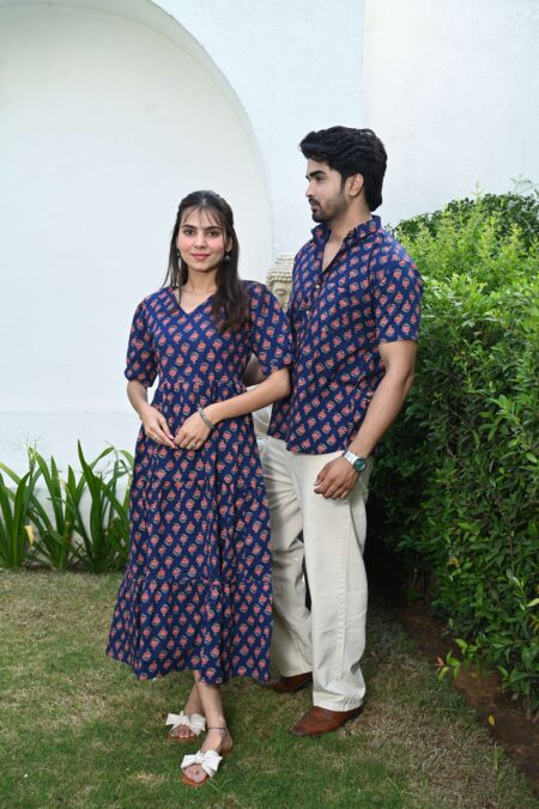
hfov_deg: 33.4
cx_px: 270
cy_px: 404
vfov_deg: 48.5
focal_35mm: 40
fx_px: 899
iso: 250
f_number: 5.6
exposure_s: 1/160
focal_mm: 40
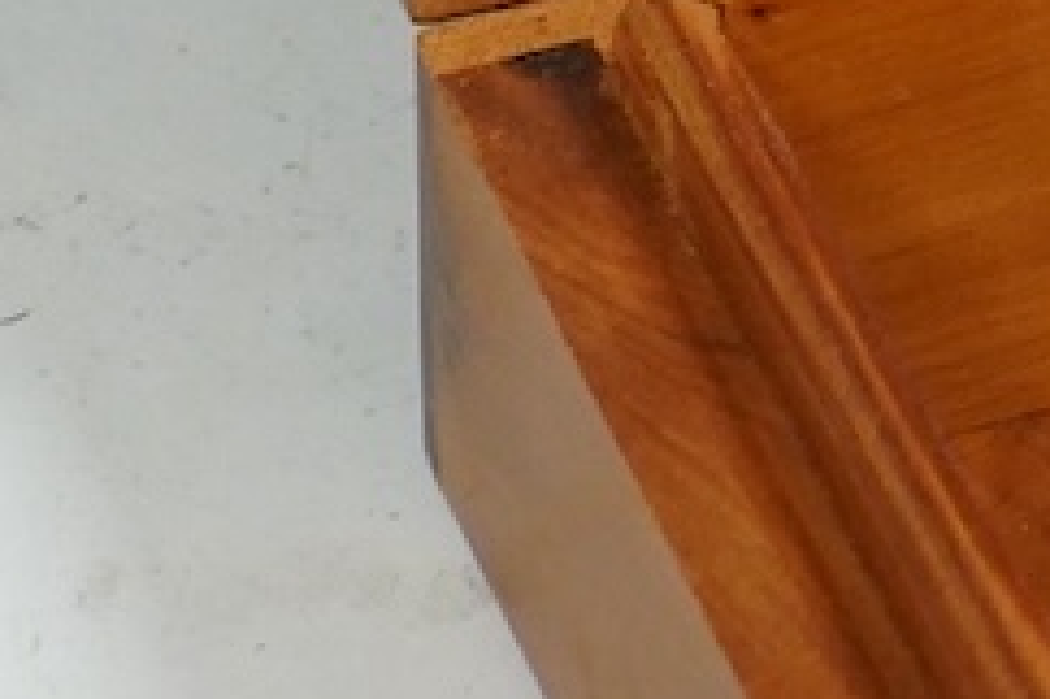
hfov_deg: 6.3
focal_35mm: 319
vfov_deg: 4.3
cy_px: -141
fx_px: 9298
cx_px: 2224
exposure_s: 1/80
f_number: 7.1
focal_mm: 45
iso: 2500
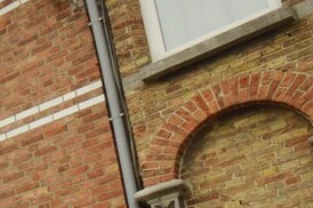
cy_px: 311
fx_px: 643
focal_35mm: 74
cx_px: -359
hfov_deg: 17.1
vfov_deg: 16.7
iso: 400
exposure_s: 1/400
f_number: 10
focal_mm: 10
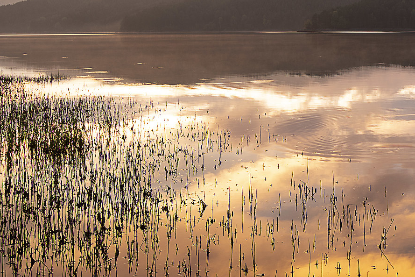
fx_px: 623
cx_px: 520
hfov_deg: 30.3
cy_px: 28
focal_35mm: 54
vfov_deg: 24.4
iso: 64
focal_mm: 20
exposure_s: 1/15
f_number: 5
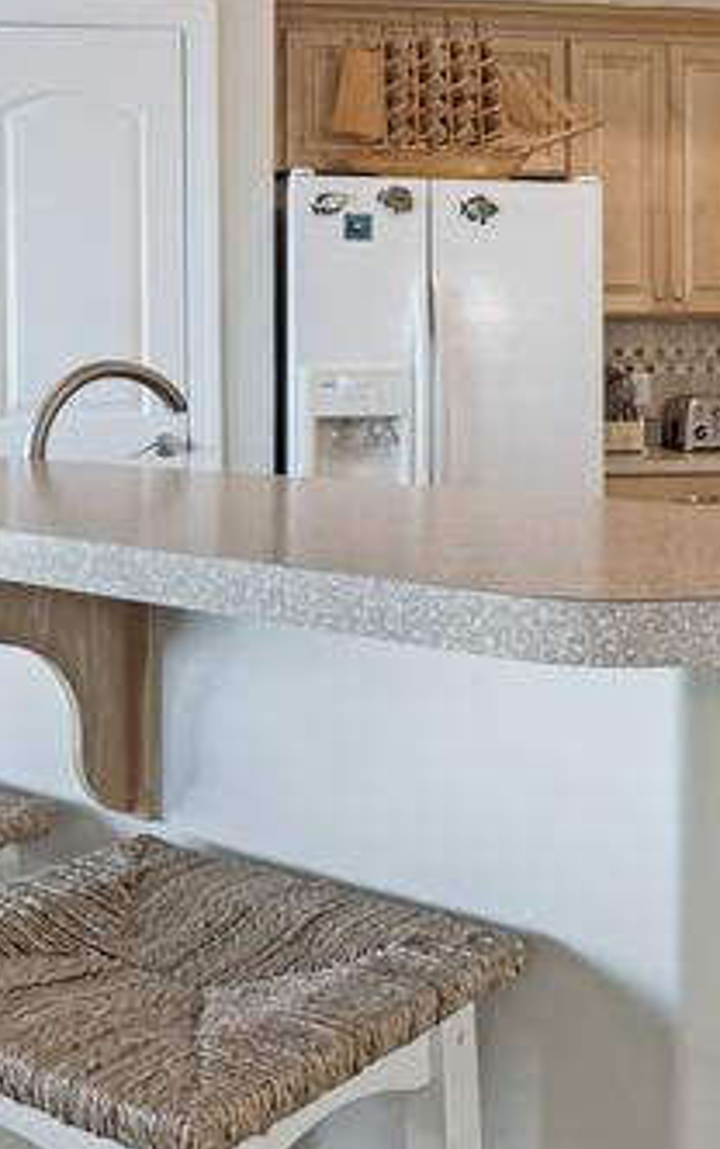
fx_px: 1379
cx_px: 554
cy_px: 400
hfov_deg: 28.8
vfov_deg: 44.7
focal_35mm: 44
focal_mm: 14
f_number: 8
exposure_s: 1/20
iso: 320
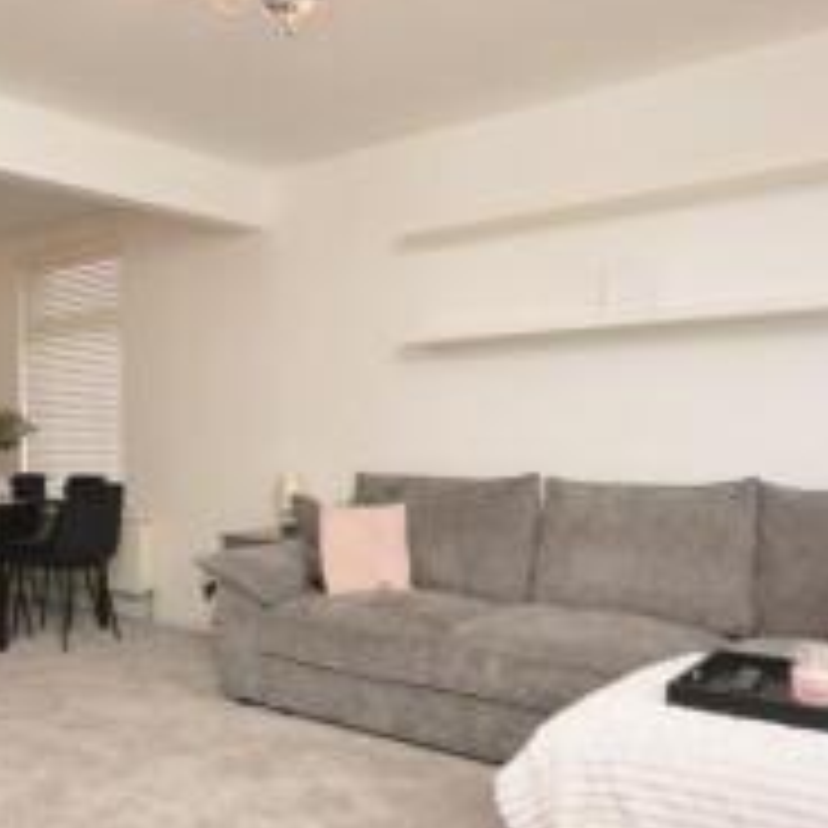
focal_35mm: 33
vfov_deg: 49.6
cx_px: 252
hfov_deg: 48.6
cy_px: 466
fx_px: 893
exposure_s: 1/60
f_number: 4
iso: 320
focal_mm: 10
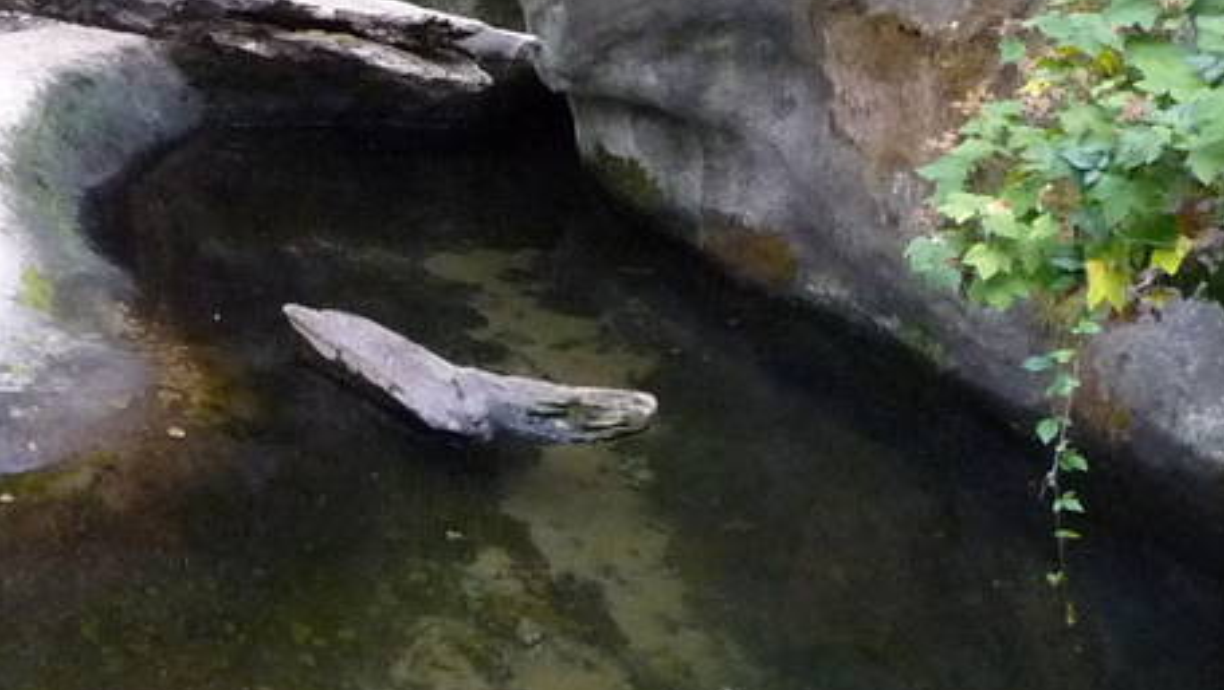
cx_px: -91
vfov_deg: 11.3
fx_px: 3474
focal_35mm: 107
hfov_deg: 19.2
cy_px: 86
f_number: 3.3
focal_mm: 4.7
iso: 400
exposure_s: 1/200
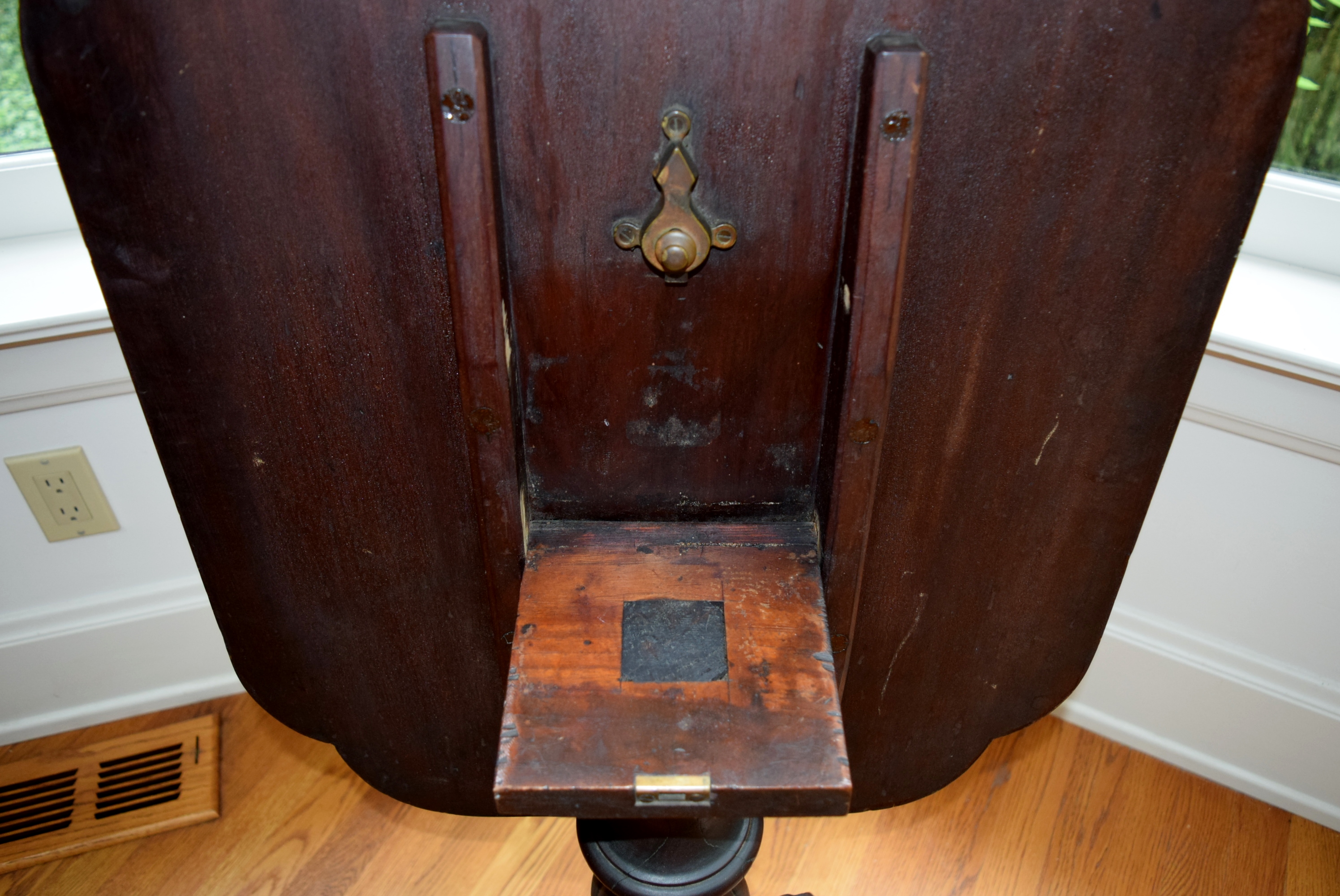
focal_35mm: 27
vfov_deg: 48.0
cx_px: 670
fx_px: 1006
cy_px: 448
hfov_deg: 67.3
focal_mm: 18
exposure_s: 1/60
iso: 1000
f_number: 3.5
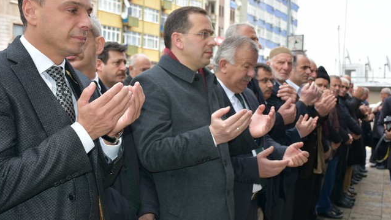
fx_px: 462
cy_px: 92
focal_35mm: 45
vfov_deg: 26.8
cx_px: 197
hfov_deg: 45.9
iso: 320
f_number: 5
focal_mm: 27
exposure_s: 1/250
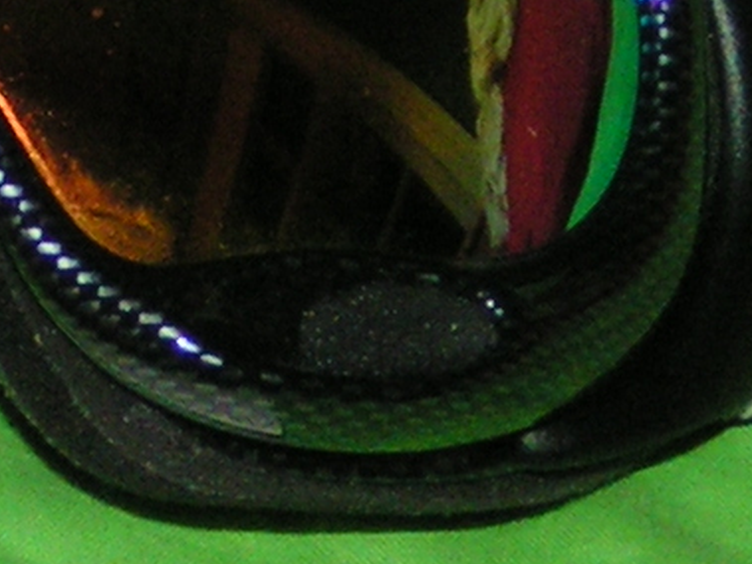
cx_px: 40
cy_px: 42
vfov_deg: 5.3
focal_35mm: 281
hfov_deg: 7.0
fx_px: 6103
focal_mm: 8
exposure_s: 1/60
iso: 200
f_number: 3.2
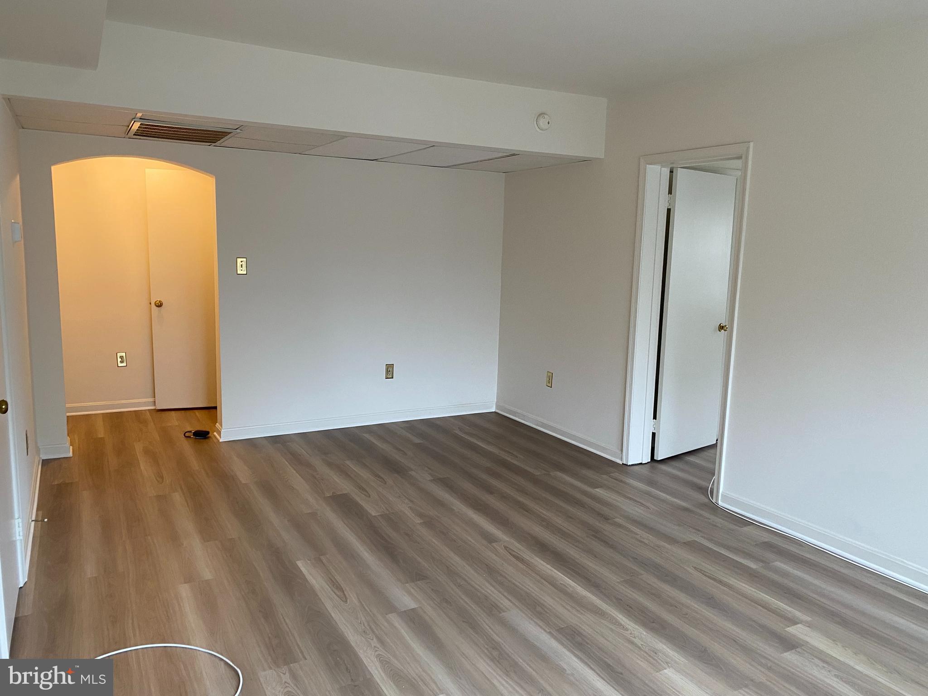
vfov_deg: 53.1
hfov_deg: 67.3
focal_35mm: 26
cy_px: 348
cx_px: 464
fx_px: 697
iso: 125
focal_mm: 4.25
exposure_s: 1/60
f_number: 1.8
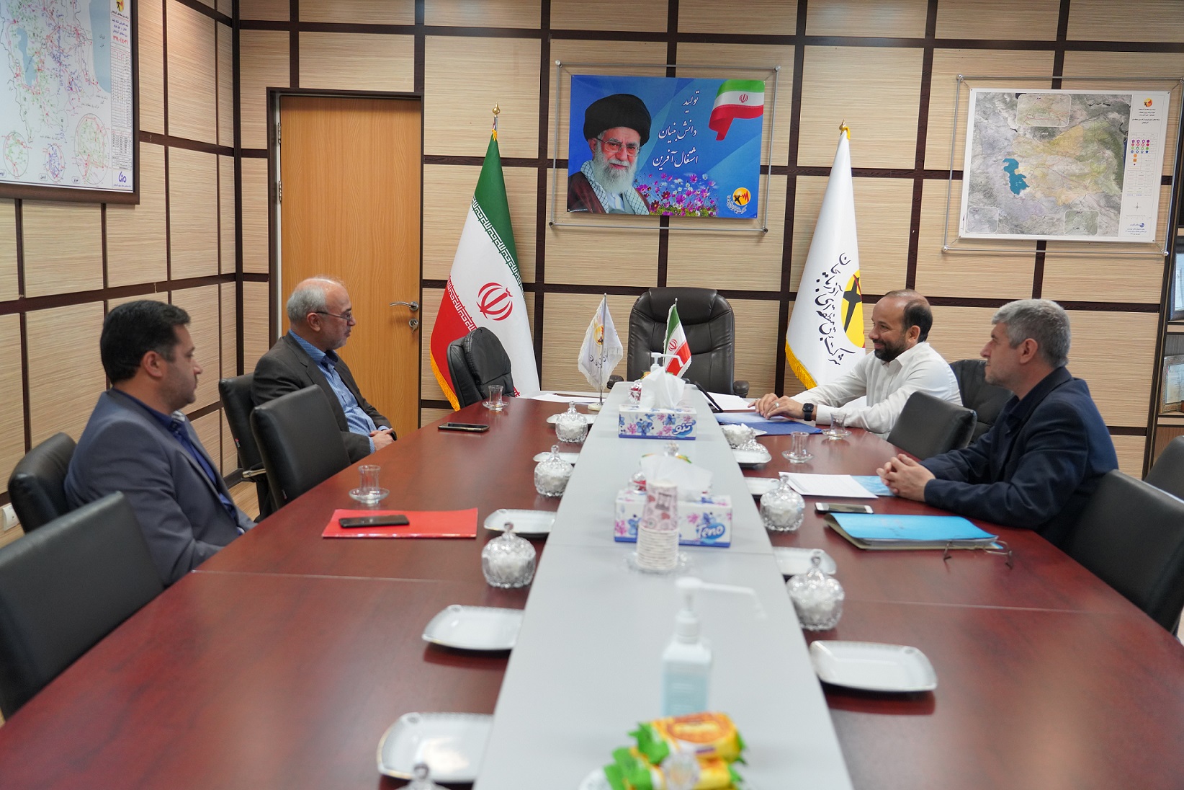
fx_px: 1118
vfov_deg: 38.9
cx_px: 592
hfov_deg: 55.8
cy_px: 395
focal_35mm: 34
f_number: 4
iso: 2000
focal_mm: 34
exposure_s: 1/160
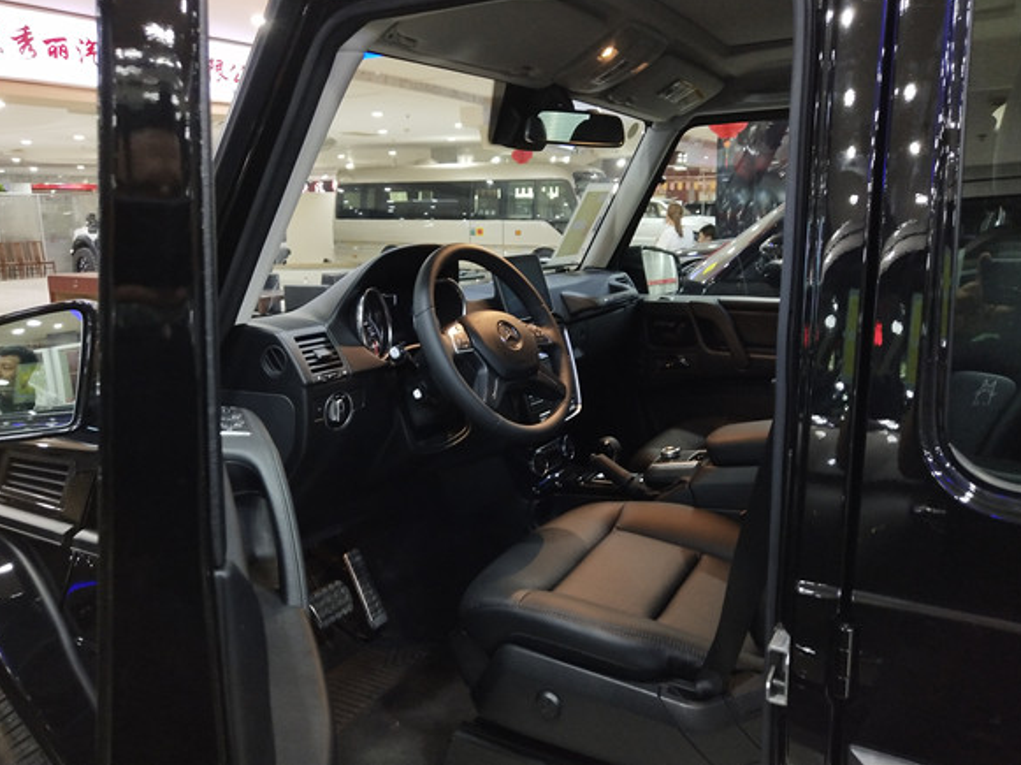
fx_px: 914
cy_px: 371
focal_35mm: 31
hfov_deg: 58.4
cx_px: 504
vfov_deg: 45.4
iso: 510
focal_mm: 3.95
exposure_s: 1/33.3
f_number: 1.8
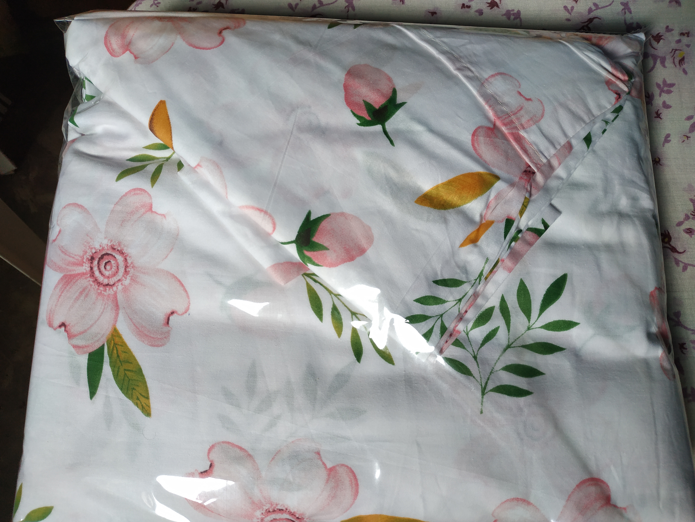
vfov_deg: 56.8
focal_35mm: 24
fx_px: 482
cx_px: 348
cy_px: 261
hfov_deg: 71.6
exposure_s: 1/50
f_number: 1.9
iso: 200
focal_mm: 3.94
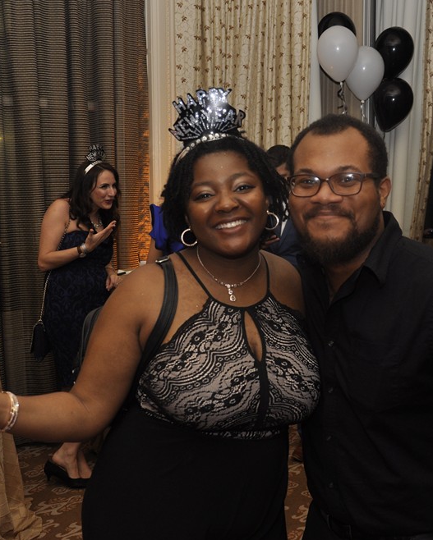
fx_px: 752
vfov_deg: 39.5
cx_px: 258
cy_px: 272
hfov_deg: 32.0
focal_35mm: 47
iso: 400
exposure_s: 1/60
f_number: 5
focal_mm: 22
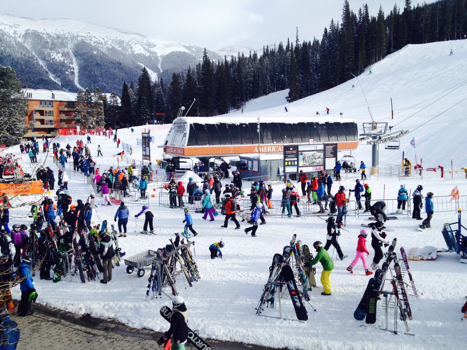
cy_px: 175
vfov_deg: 40.7
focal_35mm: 35
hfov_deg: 52.6
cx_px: 234
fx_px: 472
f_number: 2.4
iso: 50
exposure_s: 1/1175
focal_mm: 4.28
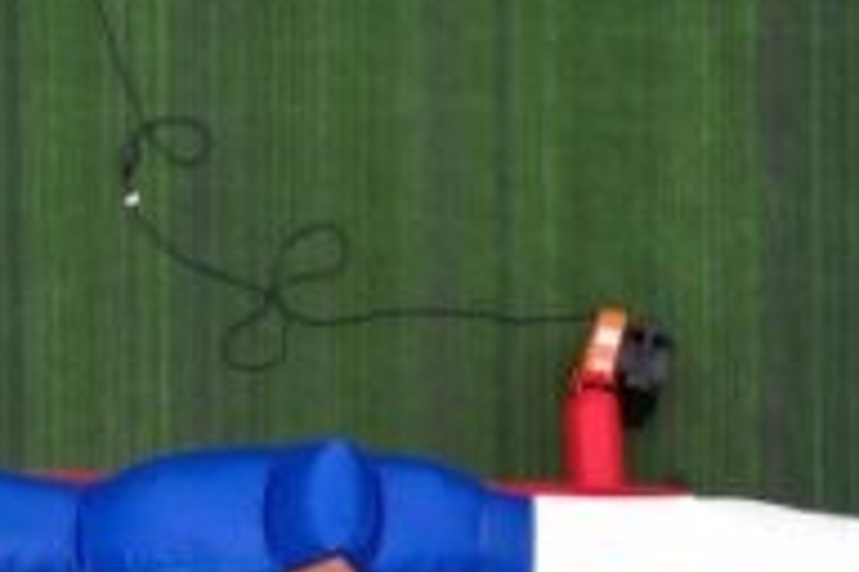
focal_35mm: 133
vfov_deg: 9.4
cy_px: 1256
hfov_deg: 15.4
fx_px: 3173
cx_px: 264
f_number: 1.7
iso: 120
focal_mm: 6.72
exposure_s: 1/640
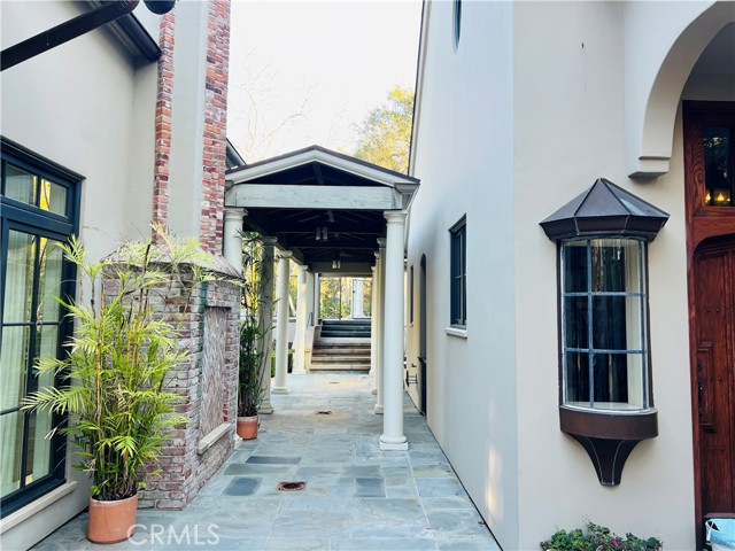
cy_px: 276
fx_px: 552
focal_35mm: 26
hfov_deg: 67.3
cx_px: 368
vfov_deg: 53.1
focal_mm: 5.7
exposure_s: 1/121
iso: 50
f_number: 1.5
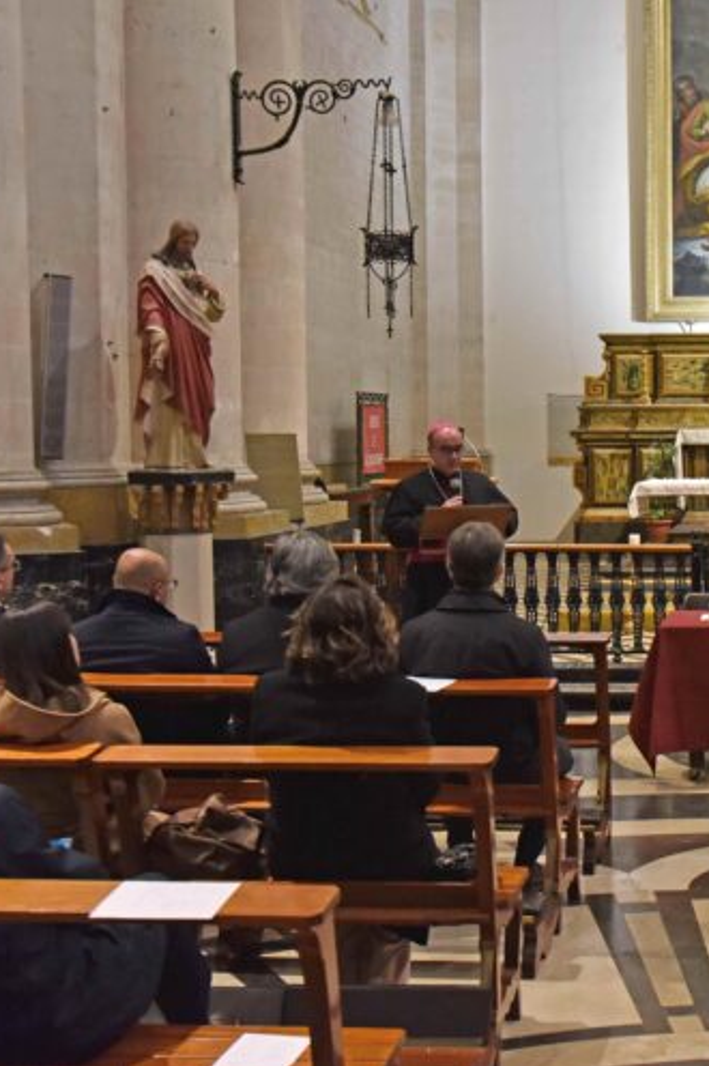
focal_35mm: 53
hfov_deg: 23.9
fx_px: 1568
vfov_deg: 37.5
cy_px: 534
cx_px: 778
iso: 4000
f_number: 5.6
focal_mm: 35
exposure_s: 1/100
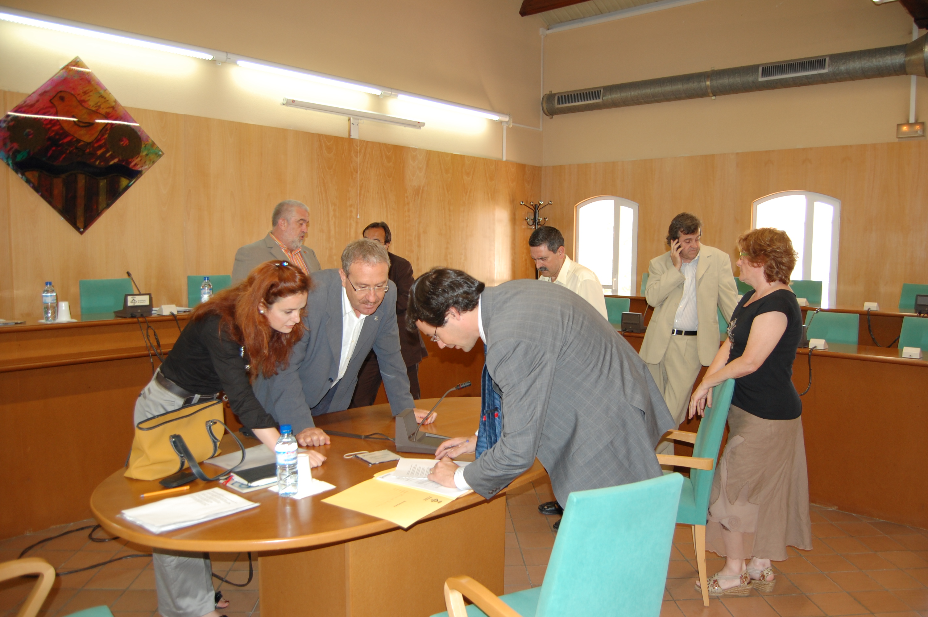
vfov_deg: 47.8
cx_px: 464
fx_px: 695
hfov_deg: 67.4
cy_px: 308
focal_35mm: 27
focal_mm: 18
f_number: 3.5
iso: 400
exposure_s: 1/60
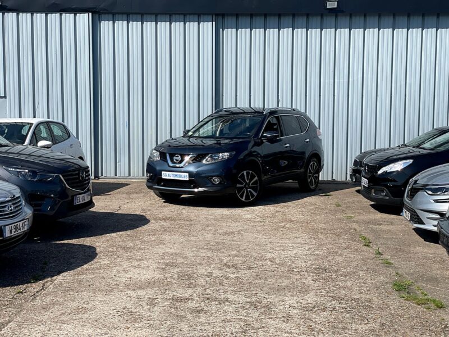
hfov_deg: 36.8
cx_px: 224
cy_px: 168
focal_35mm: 52
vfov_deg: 28.0
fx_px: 674
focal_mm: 6
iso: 32
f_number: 2
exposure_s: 1/2817
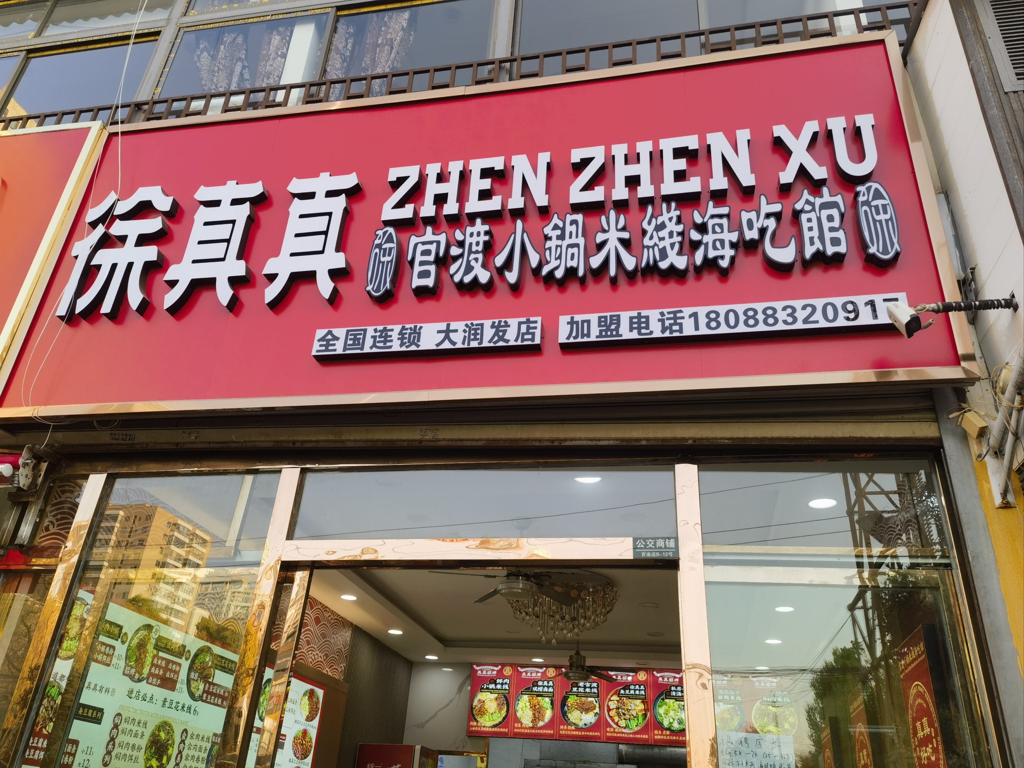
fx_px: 799
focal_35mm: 27
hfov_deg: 65.3
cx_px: 512
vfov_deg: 51.4
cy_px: 384
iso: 50
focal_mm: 6.67
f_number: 1.9
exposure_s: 1/323
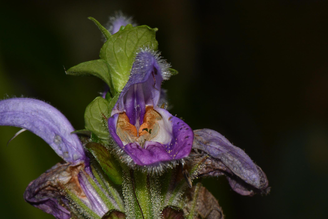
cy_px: 110
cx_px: 164
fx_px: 1435
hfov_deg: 13.0
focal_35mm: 158
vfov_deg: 8.7
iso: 640
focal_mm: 105
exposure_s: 1/200
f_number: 22
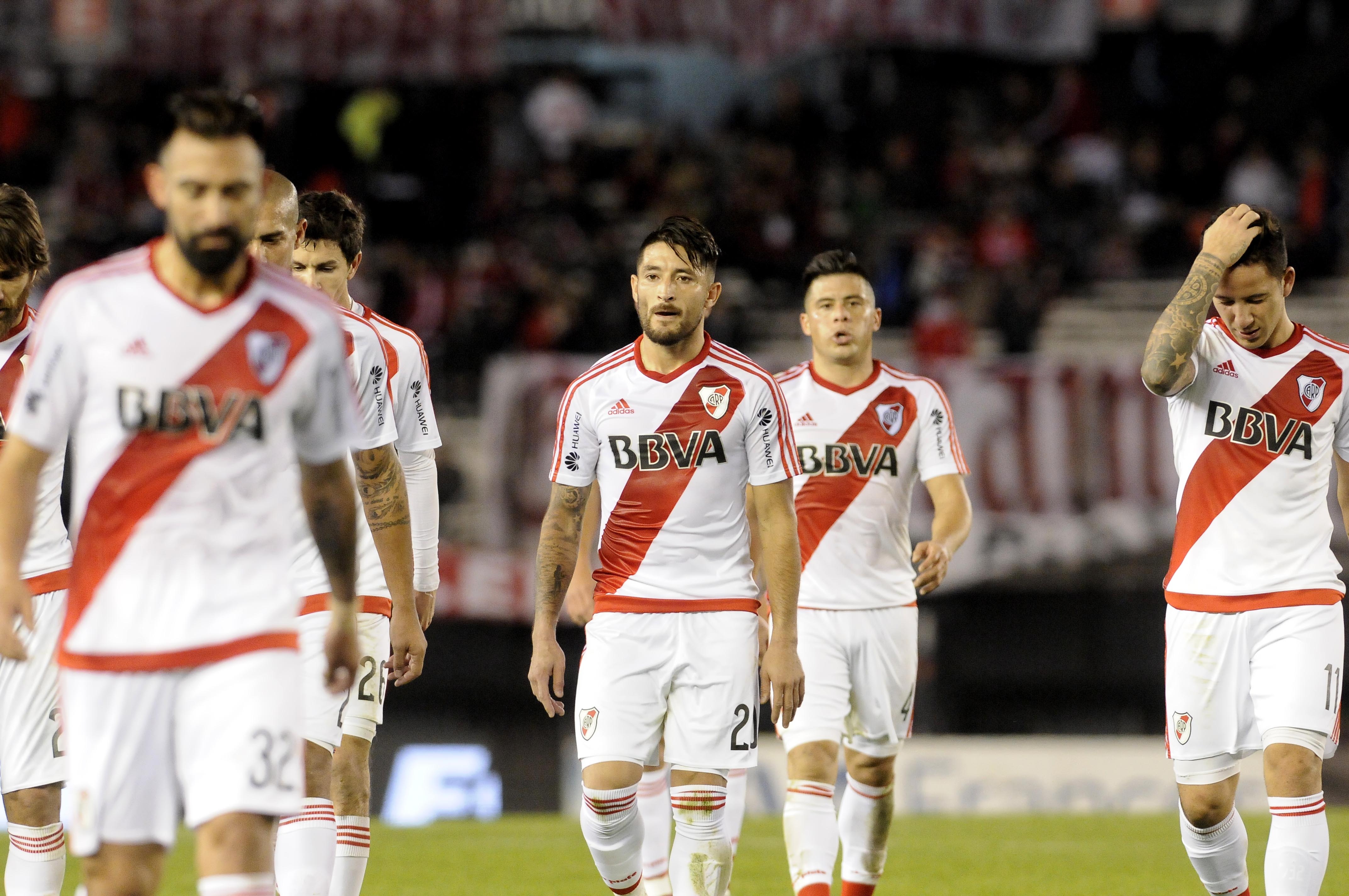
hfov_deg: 4.6
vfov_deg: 3.0
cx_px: 674
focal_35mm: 450
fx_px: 16842
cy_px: 448
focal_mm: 300
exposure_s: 1/320
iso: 2500
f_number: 2.8
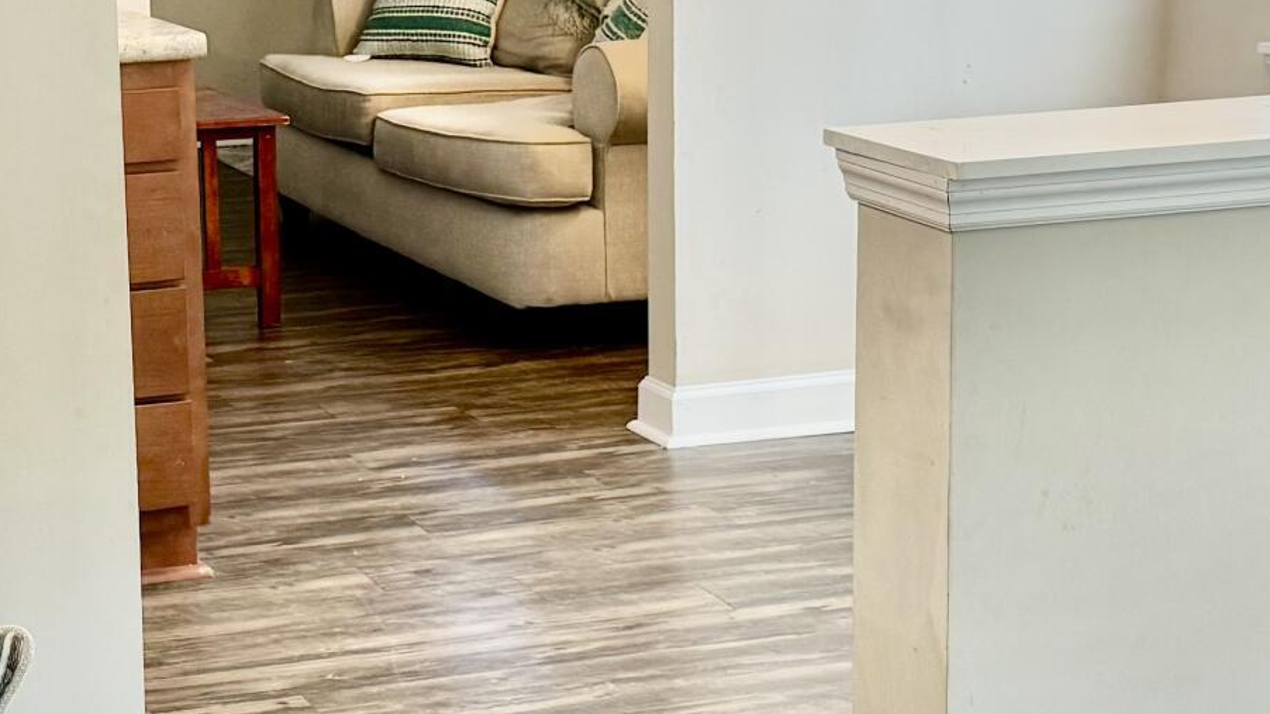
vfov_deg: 13.9
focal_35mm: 87
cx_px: 348
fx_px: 2929
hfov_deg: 24.2
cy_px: 283
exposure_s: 1/120
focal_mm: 6.76
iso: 160
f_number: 1.78
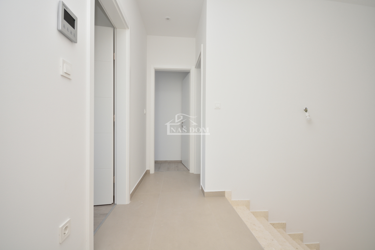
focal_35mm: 15
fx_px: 156
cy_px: 125
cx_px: 188
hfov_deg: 100.4
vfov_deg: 77.3
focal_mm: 10
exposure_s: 1/60
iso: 100
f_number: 4
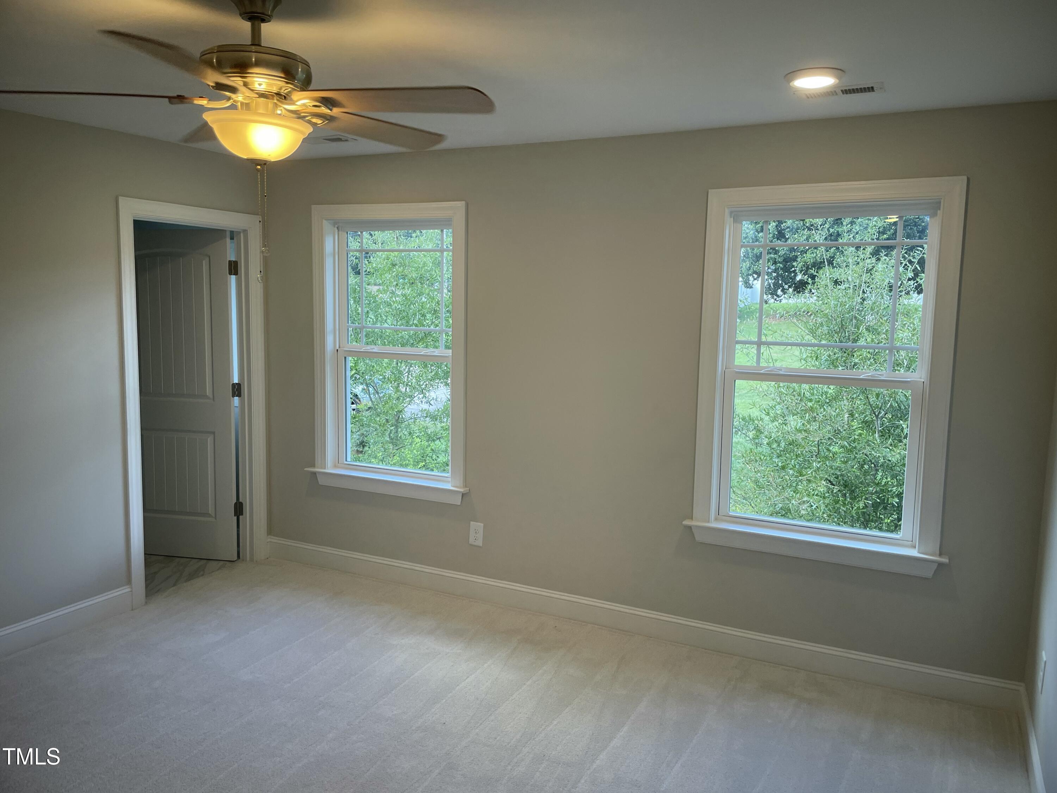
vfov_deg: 53.1
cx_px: 528
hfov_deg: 67.3
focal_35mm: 26
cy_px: 396
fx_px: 794
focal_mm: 4.2
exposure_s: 1/120
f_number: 1.6
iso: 64
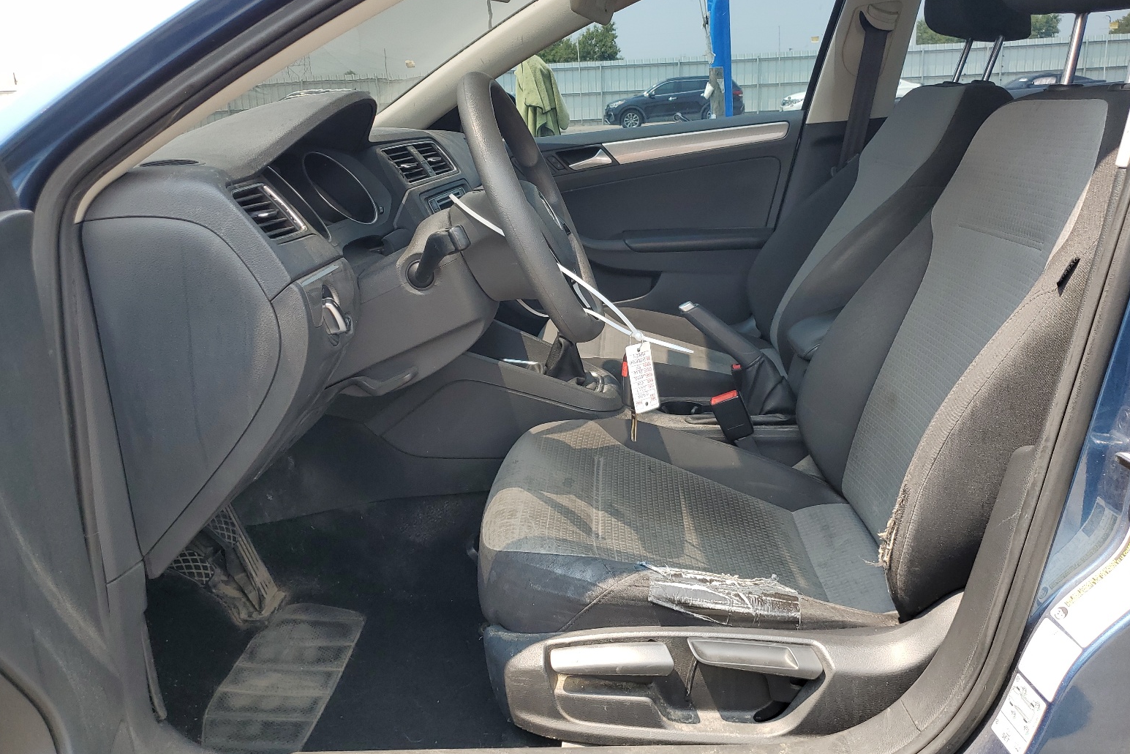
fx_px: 879
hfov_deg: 65.5
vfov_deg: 46.3
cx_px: 581
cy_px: 326
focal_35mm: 28
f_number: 1.5
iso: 50
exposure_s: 1/588
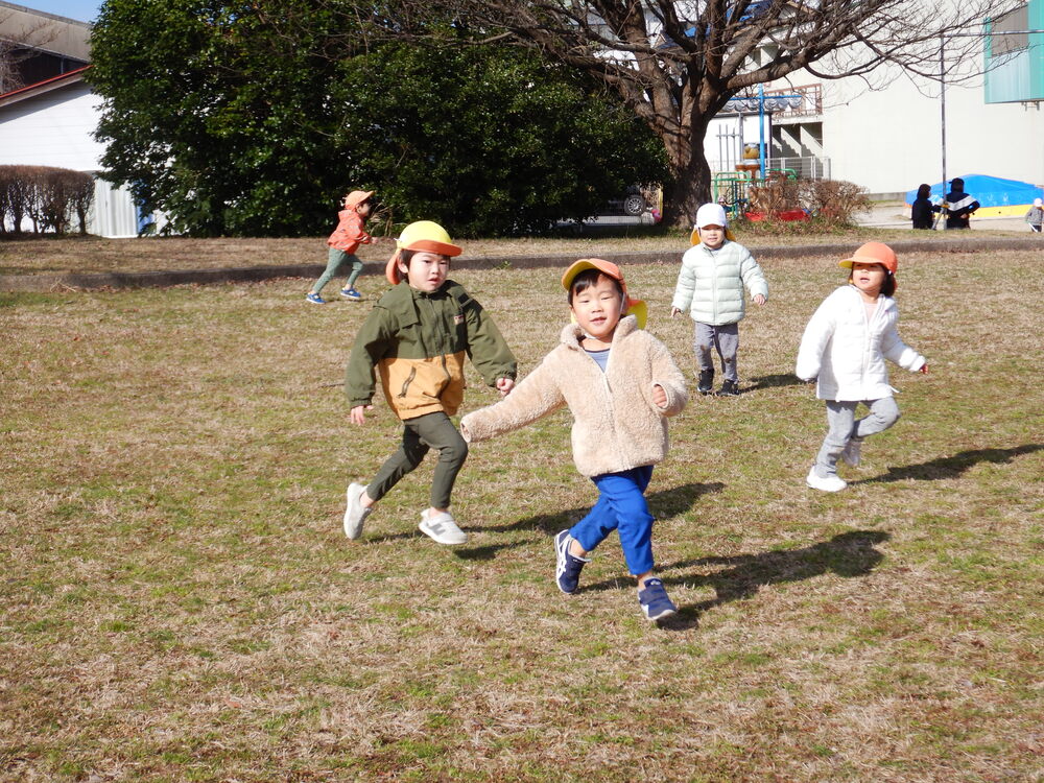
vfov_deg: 20.4
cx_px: 522
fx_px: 2171
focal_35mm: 72
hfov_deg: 27.0
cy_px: 392
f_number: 4.5
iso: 125
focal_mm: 13
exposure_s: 1/800
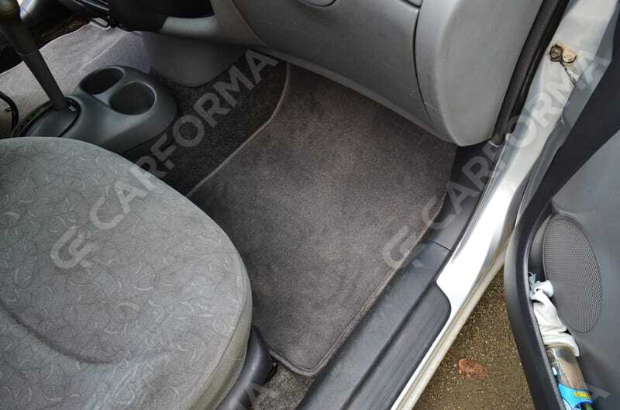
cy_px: 205
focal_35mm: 27
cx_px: 310
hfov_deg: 67.5
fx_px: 464
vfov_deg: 47.7
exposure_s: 1/25
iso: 400
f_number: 9
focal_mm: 18
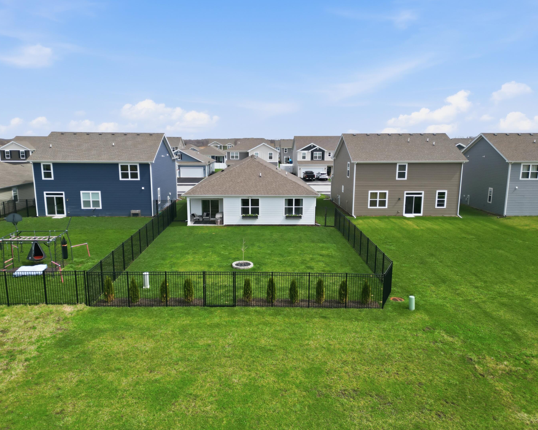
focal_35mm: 26
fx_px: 414
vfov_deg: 54.9
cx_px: 264
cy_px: 217
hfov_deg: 66.0
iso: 110
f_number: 1.7
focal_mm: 6.7
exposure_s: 1/4000
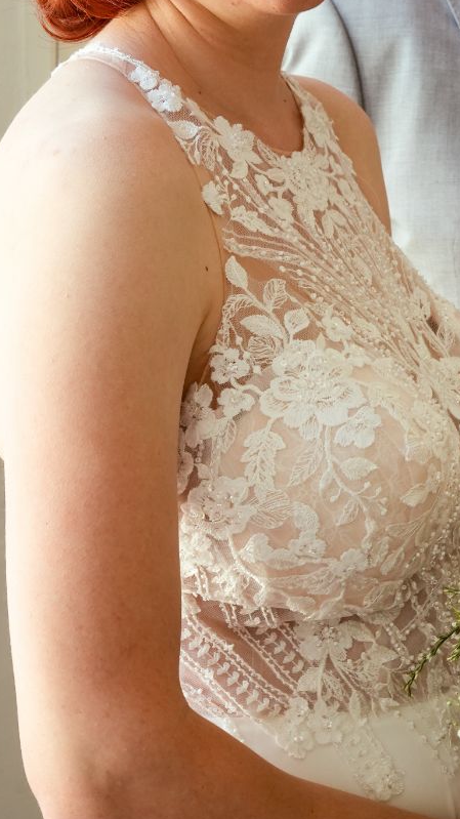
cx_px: 343
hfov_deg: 12.8
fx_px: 2040
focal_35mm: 94
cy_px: 119
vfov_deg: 22.3
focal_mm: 35
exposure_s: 1/40
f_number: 8
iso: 800
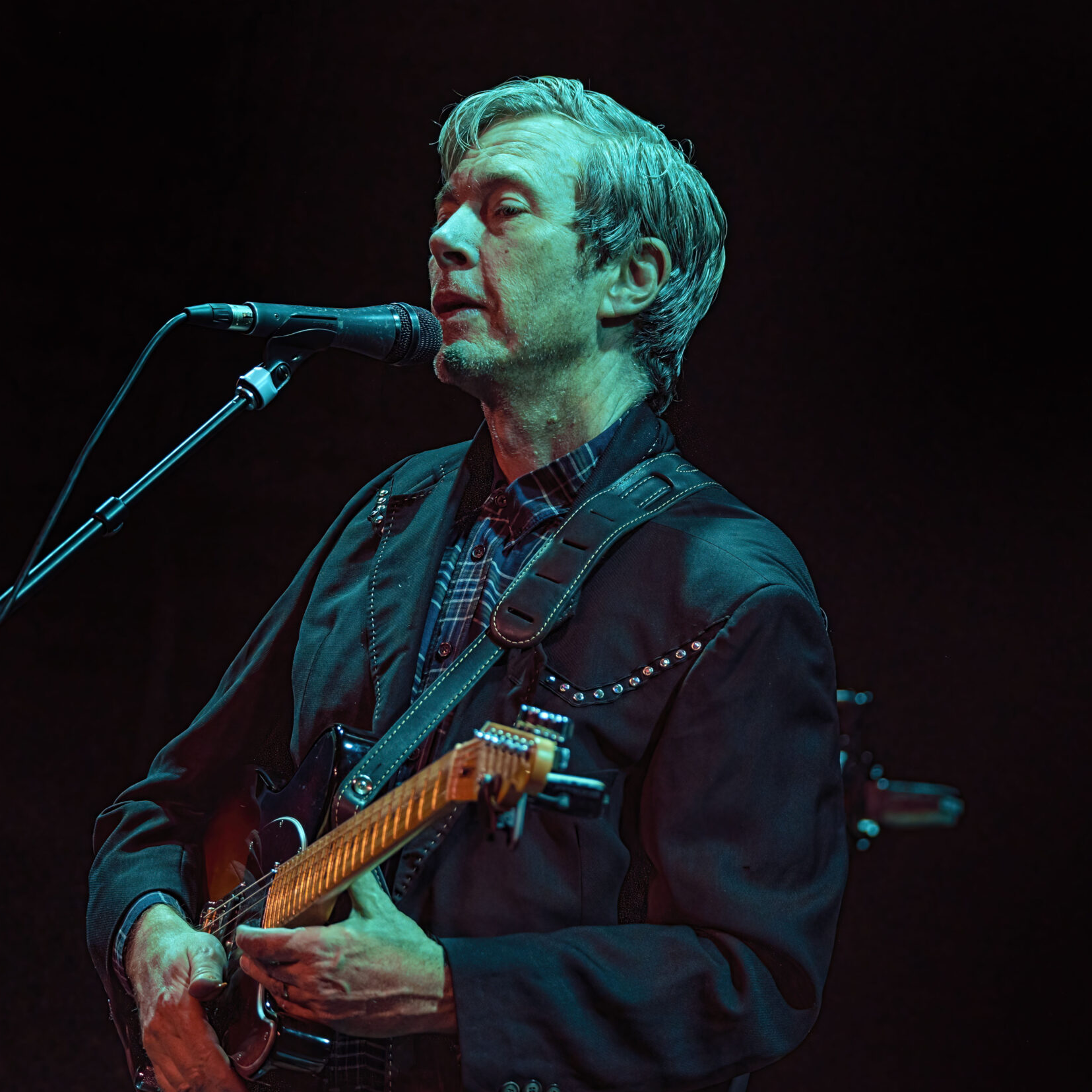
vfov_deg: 4.4
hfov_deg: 4.4
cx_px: 555
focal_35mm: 394
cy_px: 541
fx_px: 14062
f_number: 5.6
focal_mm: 300
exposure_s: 1/80
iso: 2500
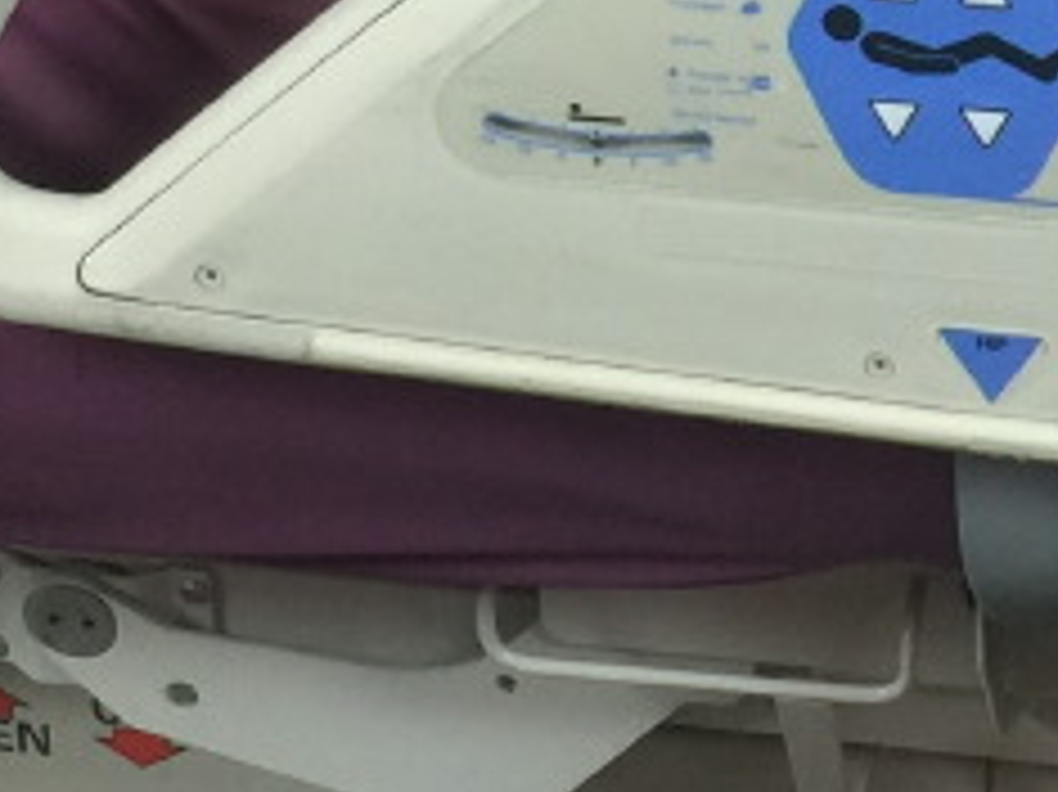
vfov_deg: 9.3
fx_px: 4827
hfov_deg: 12.3
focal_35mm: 158
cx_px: 1085
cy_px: -166
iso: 40
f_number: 2.2
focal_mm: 4.15
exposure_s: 1/15
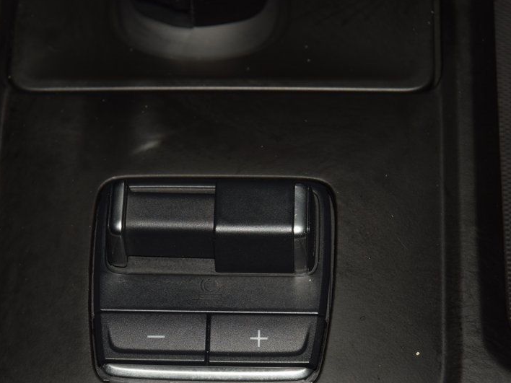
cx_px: 216
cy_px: 218
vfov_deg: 10.2
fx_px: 2155
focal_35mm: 146
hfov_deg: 13.5
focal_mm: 70
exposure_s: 1/125
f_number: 8
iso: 100
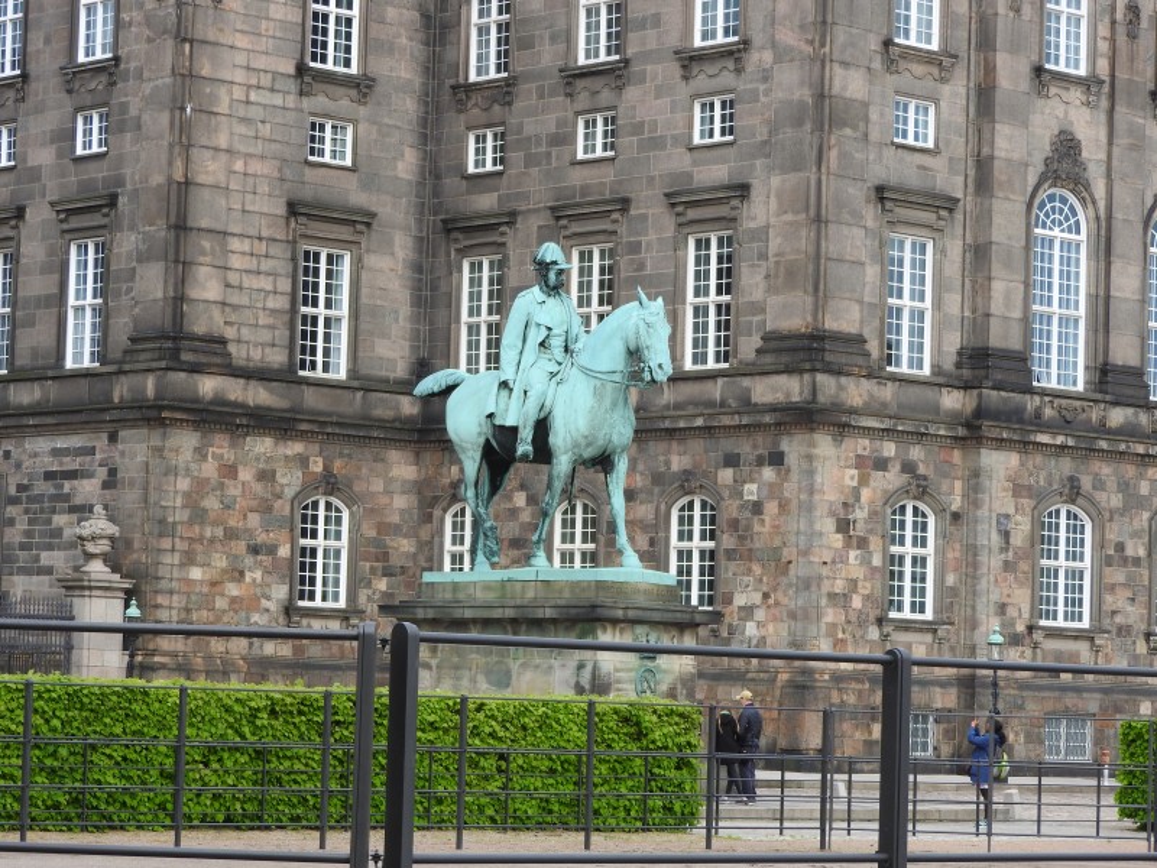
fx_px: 3844
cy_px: 434
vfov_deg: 12.9
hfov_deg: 17.1
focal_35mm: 115
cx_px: 578
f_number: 5
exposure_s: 1/200
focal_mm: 20.6
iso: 100
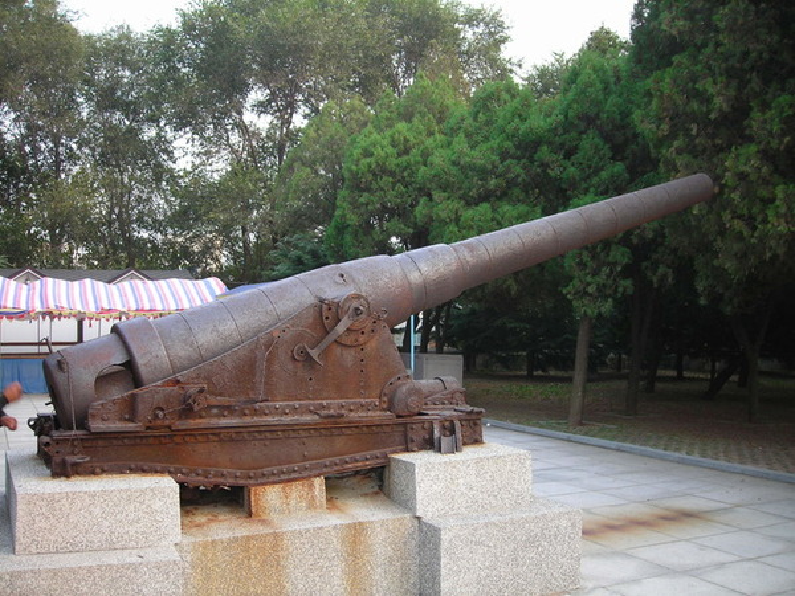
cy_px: 298
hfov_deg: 49.0
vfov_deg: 37.7
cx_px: 398
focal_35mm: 38
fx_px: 873
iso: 50
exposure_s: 1/31.4
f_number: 3.2
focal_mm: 6.3
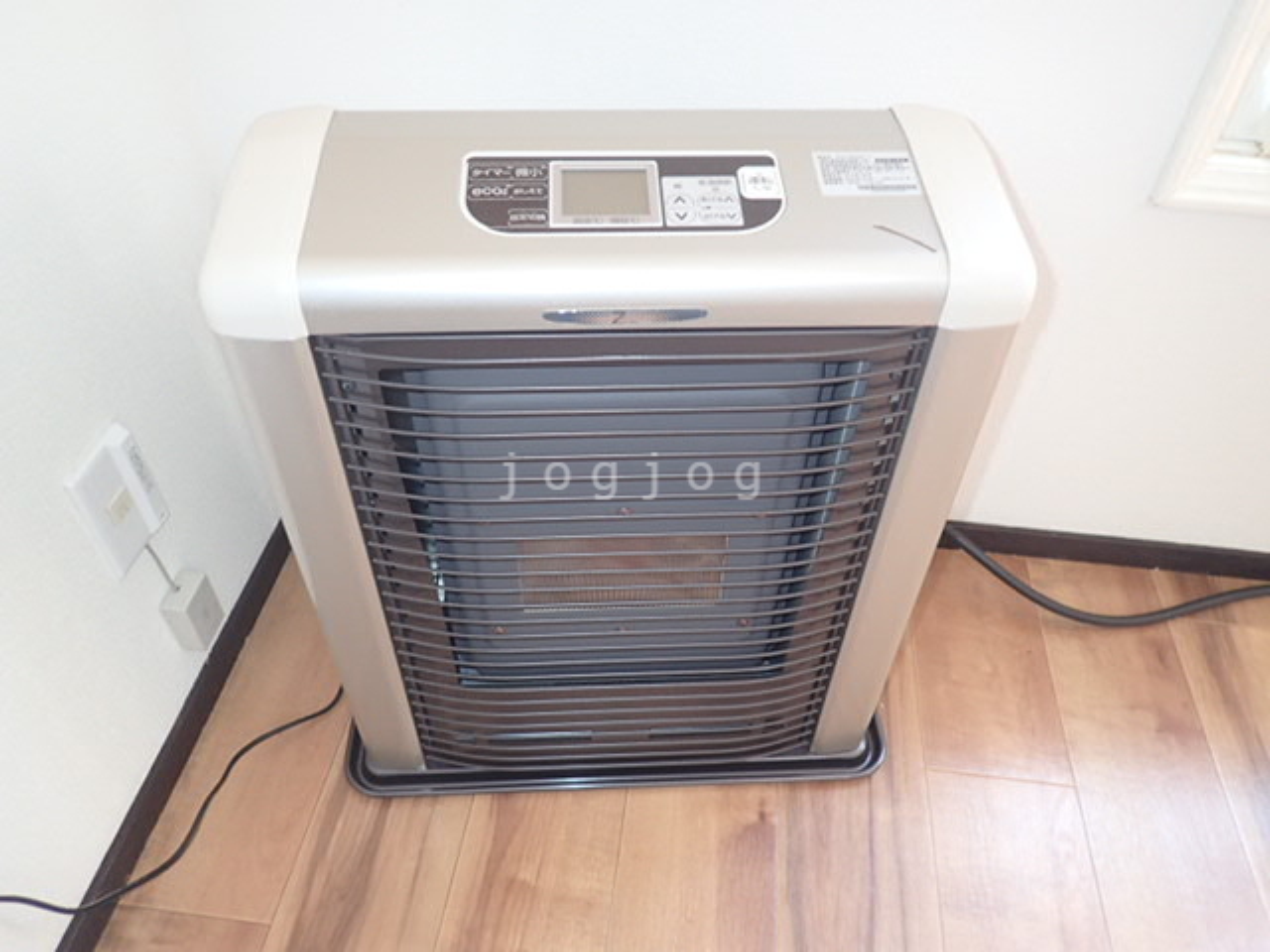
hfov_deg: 69.4
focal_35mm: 25
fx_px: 917
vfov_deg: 54.9
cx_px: 635
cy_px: 476
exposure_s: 1/30
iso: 200
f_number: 2
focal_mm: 4.5
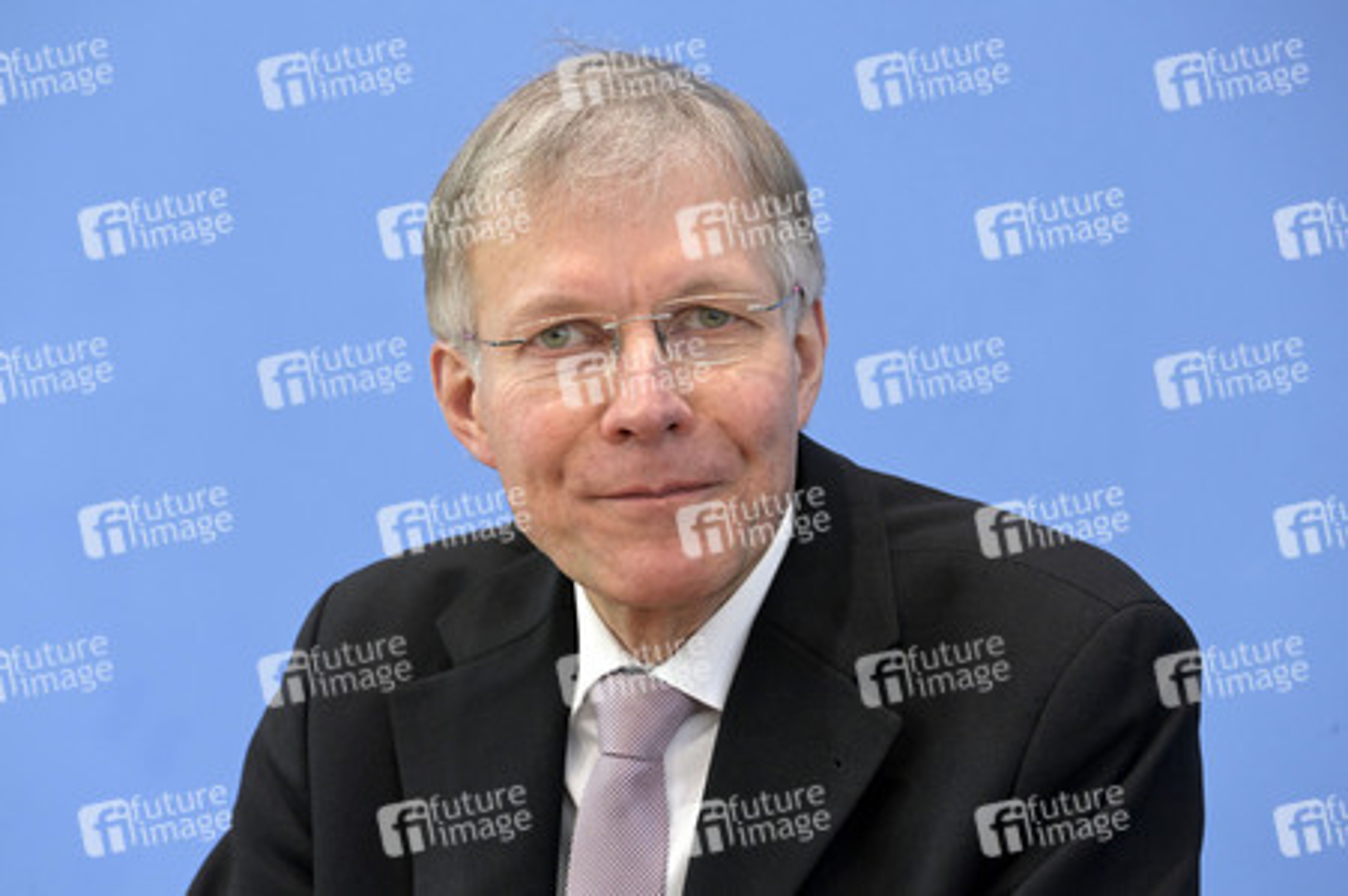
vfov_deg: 7.6
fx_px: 6735
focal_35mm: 180
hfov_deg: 11.4
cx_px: 674
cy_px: 448
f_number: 6.3
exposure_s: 1/400
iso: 4000
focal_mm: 180
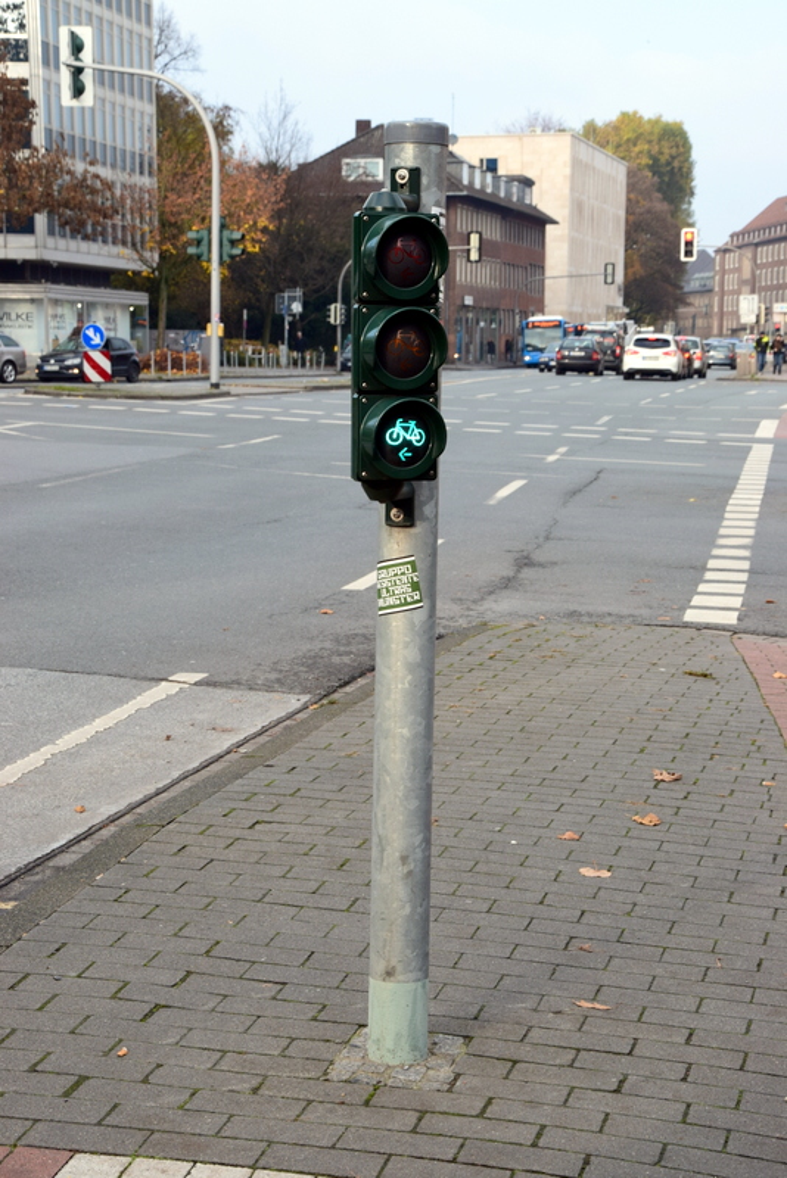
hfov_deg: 18.9
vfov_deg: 28.1
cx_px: 394
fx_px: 2359
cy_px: 589
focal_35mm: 72
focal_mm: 48
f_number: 10
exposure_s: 1/200
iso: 400
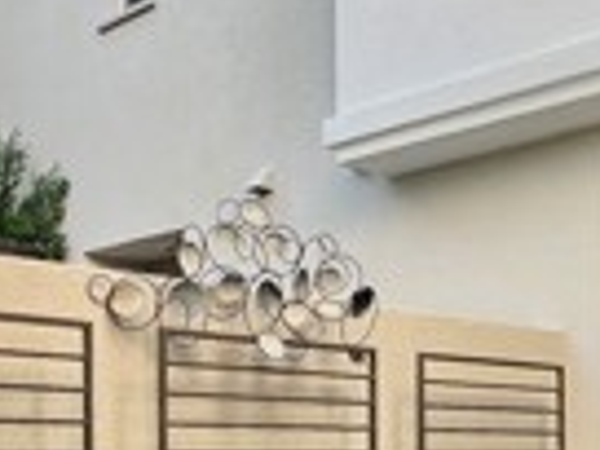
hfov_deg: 31.6
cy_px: 472
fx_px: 1057
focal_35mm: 61
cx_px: 260
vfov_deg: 22.9
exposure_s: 1/106
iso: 32
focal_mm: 1.57
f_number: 1.8
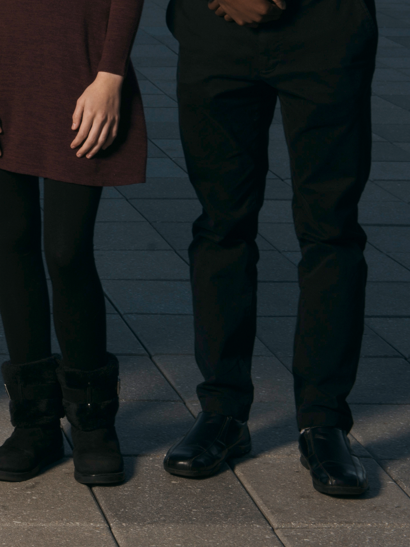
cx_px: -284
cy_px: 15
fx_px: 2495
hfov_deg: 9.1
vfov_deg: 12.4
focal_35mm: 158
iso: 50
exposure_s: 1/125
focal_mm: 52
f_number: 11
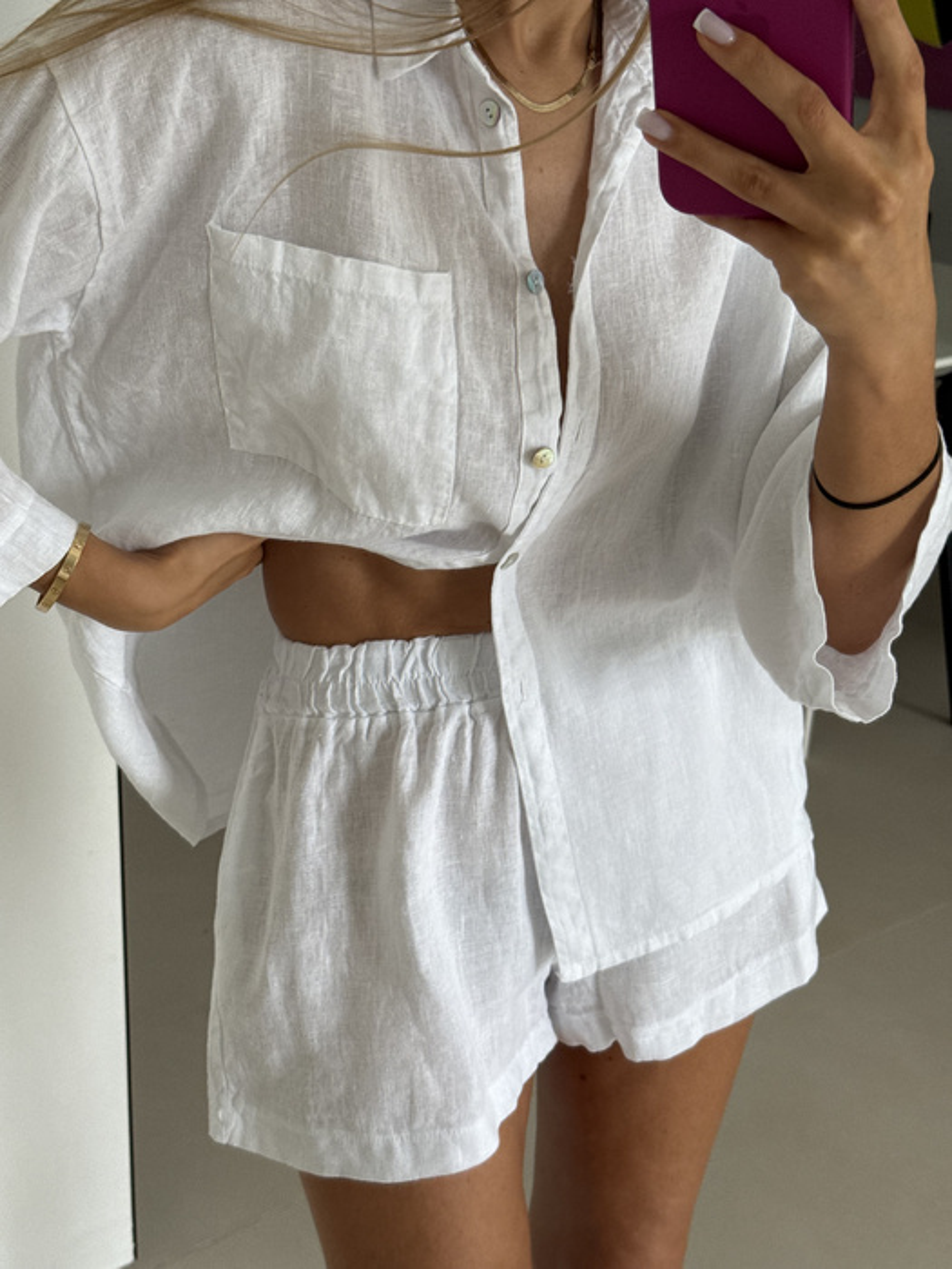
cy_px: 634
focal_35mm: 48
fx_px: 1760
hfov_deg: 30.3
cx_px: 476
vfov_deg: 39.7
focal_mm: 6.76
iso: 100
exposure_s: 1/63
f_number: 1.78
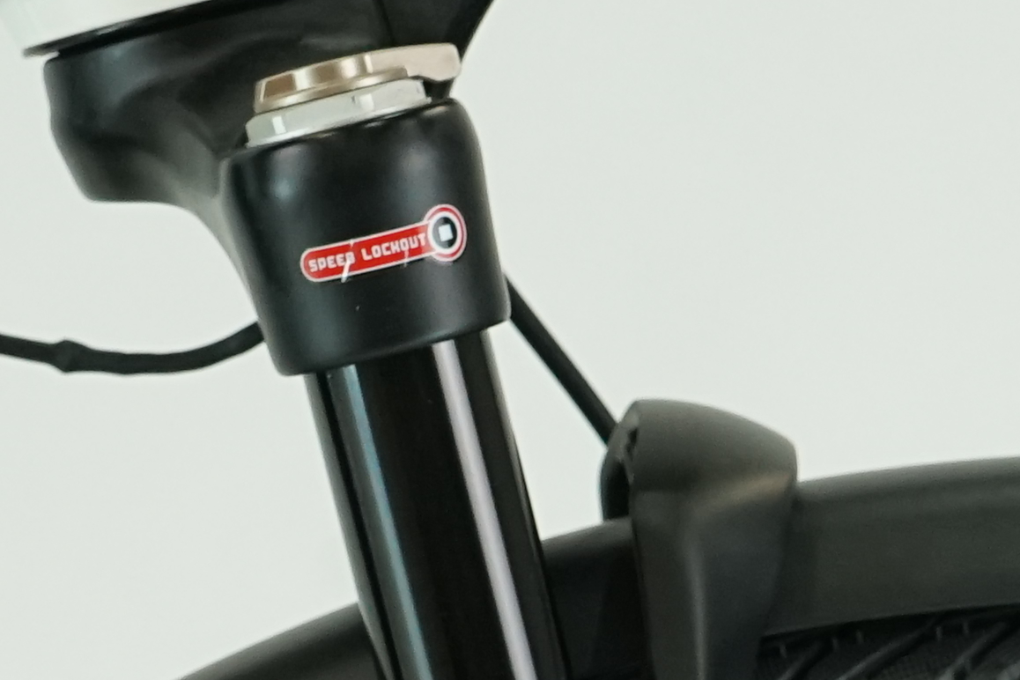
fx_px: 5723
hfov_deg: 10.2
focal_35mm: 202
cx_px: 581
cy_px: 999
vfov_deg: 6.7
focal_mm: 39
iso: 1600
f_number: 6.3
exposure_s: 1/200
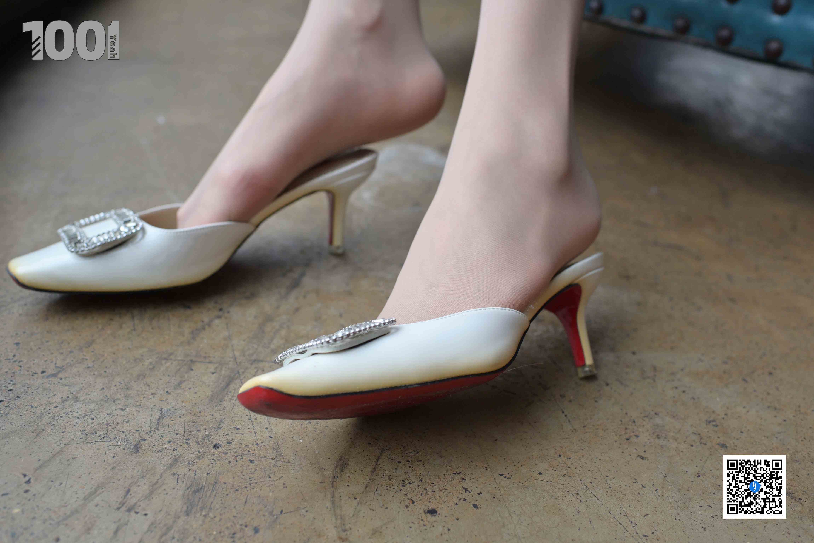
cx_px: 407
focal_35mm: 35
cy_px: 272
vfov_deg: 37.9
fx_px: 791
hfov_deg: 54.4
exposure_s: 1/250
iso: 800
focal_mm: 35
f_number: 4.5
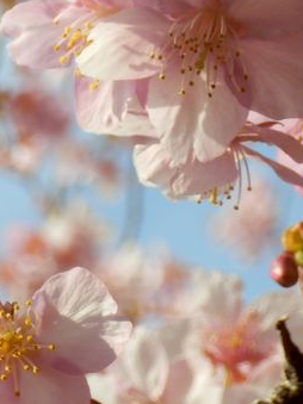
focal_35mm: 262
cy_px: -12
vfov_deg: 7.5
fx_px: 3060
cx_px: 342
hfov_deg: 5.6
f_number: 5.5
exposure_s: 1/320
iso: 80
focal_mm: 19.6
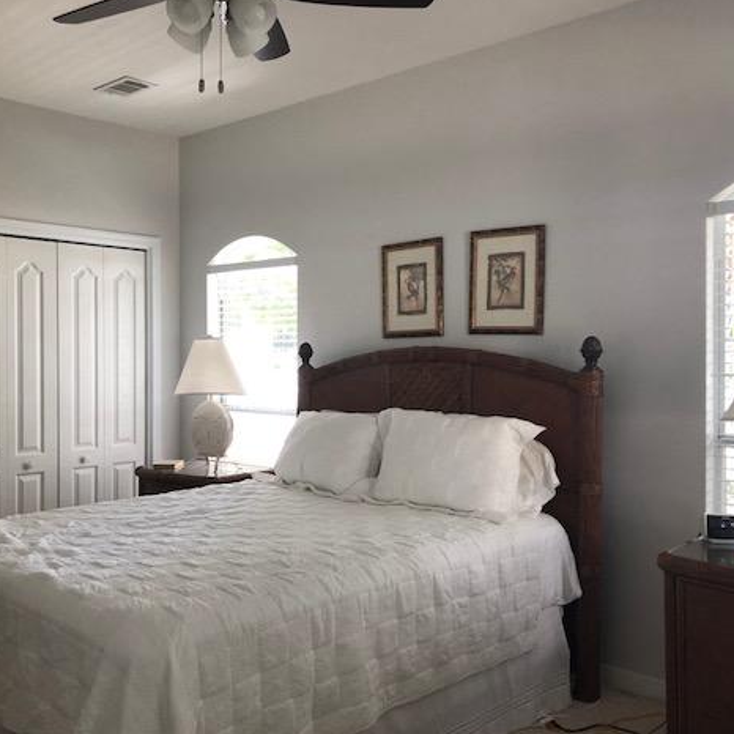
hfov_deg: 48.3
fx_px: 816
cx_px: 318
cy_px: 369
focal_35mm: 34
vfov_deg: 48.5
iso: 25
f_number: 1.8
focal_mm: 4
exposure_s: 1/30
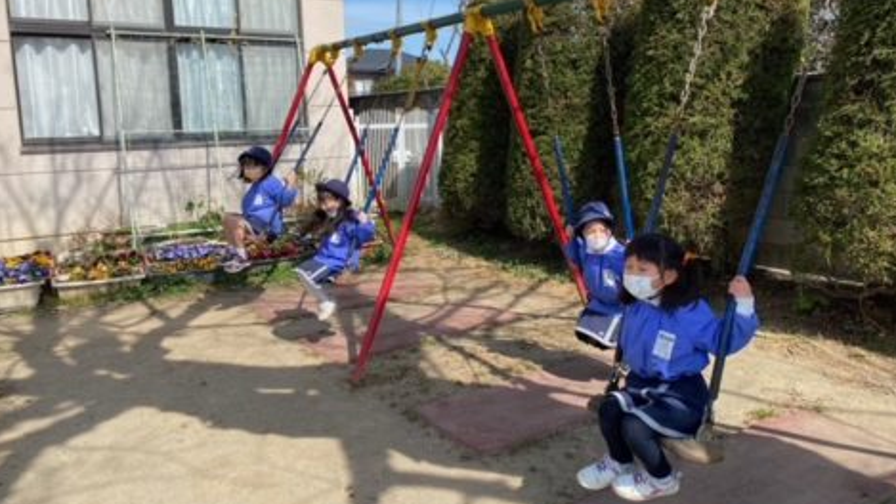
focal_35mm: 29
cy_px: 204
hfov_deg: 66.1
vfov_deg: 40.0
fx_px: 689
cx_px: 451
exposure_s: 1/1961
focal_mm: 4.25
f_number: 1.8
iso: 32
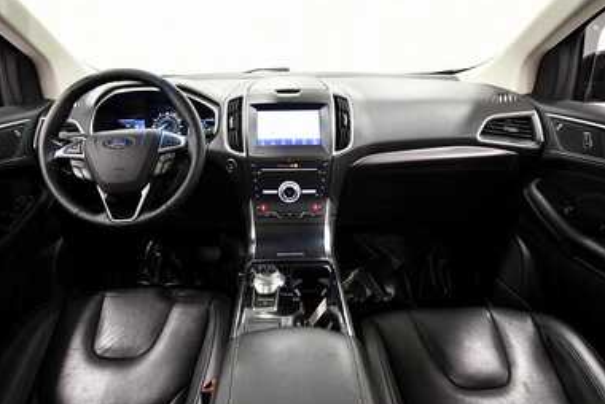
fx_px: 336
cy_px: 204
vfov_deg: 62.0
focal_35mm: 20
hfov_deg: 83.9
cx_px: 290
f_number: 4.8
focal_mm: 13
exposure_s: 1/100
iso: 3200
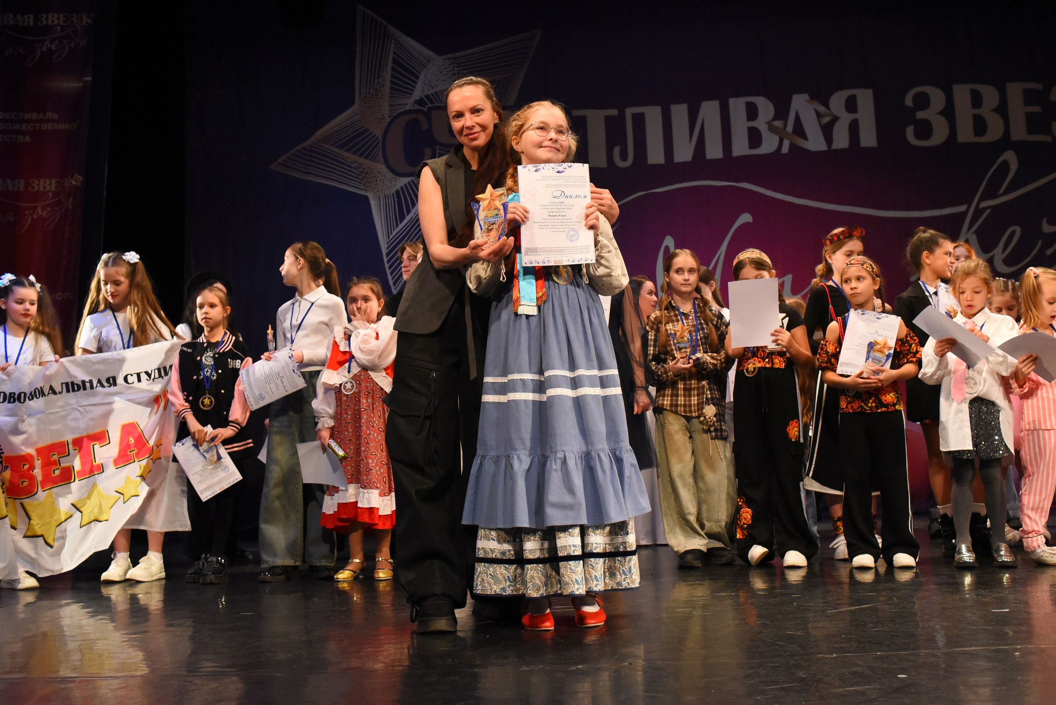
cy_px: 352
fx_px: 1027
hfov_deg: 54.4
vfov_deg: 37.9
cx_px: 528
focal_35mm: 35
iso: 5000
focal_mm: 35
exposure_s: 1/250
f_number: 6.3
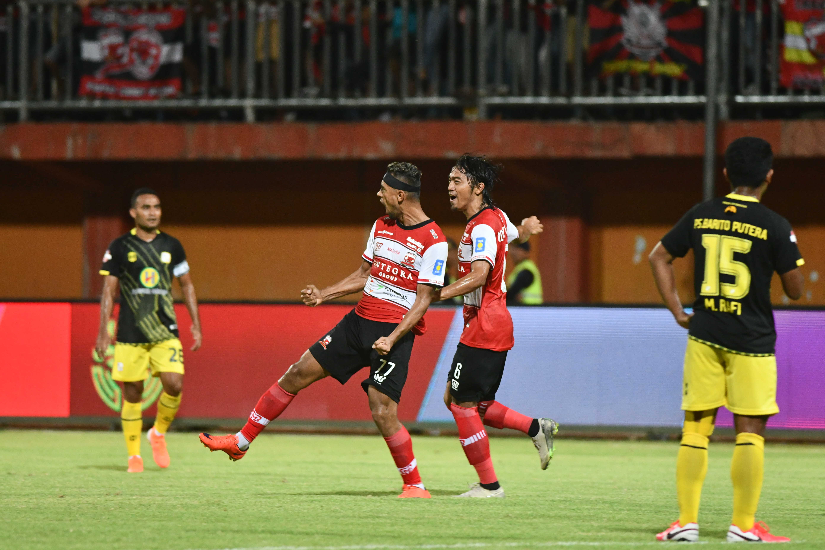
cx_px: 412
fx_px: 10312
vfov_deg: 3.1
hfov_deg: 4.6
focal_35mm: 450
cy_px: 275
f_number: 4
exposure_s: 1/500
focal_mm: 300
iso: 3200
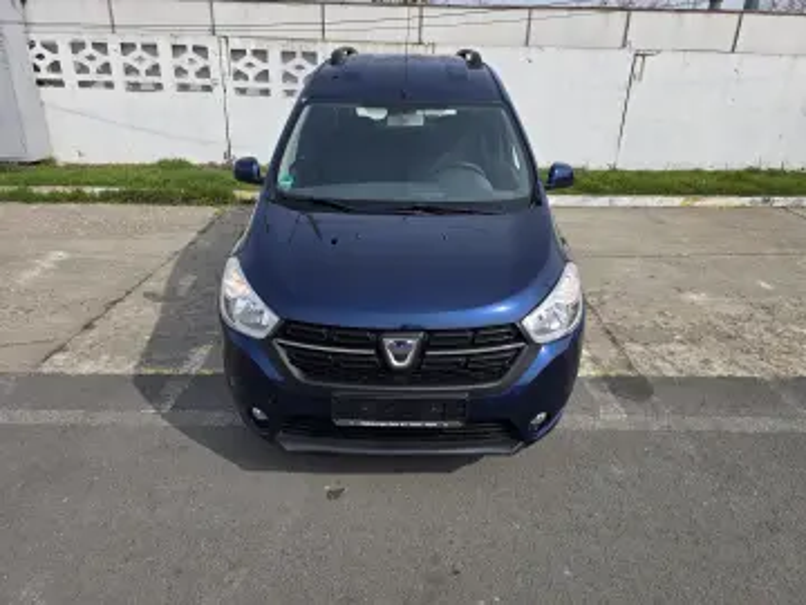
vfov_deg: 58.9
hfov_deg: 73.9
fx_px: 536
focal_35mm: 23
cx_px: 403
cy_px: 302
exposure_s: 1/5447
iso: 80
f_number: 1.7
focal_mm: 6.3
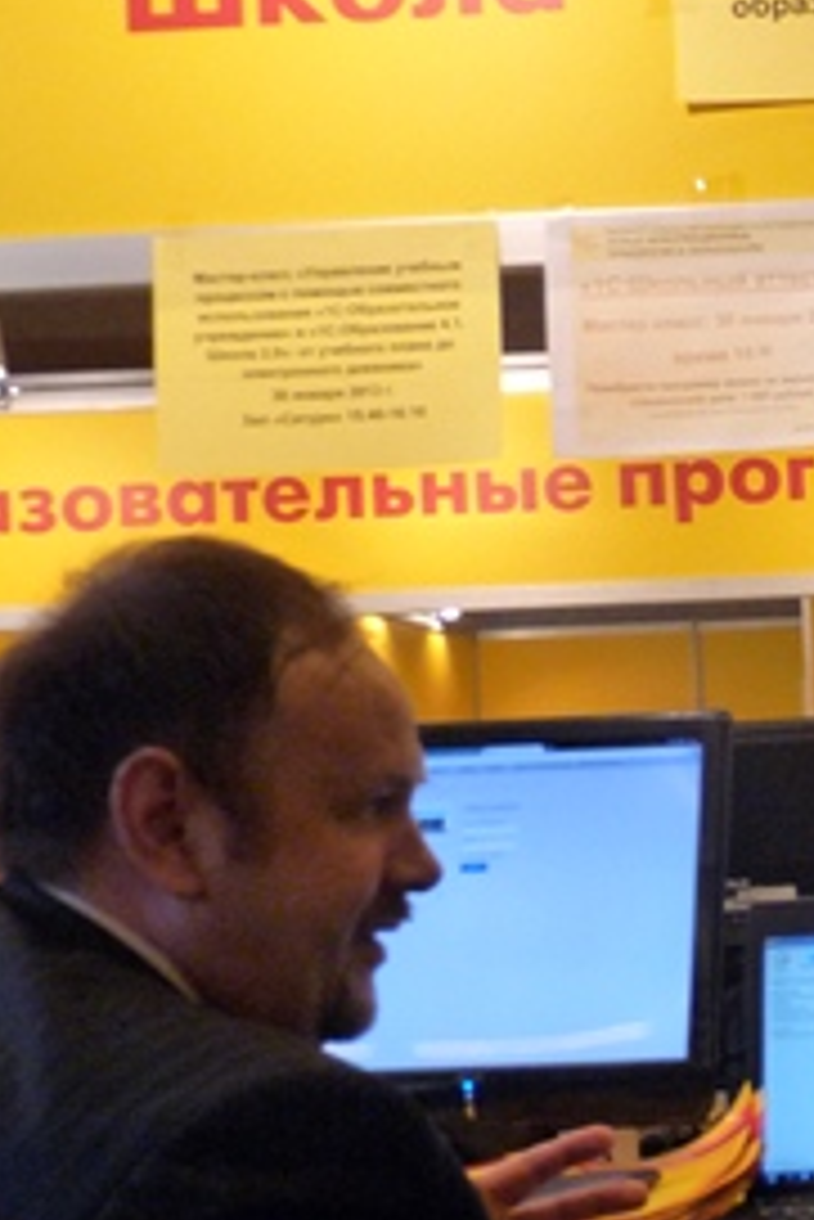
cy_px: 801
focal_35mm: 69
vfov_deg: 29.1
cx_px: 1163
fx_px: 2337
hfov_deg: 18.0
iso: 400
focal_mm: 4.8
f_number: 2.8
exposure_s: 1/60
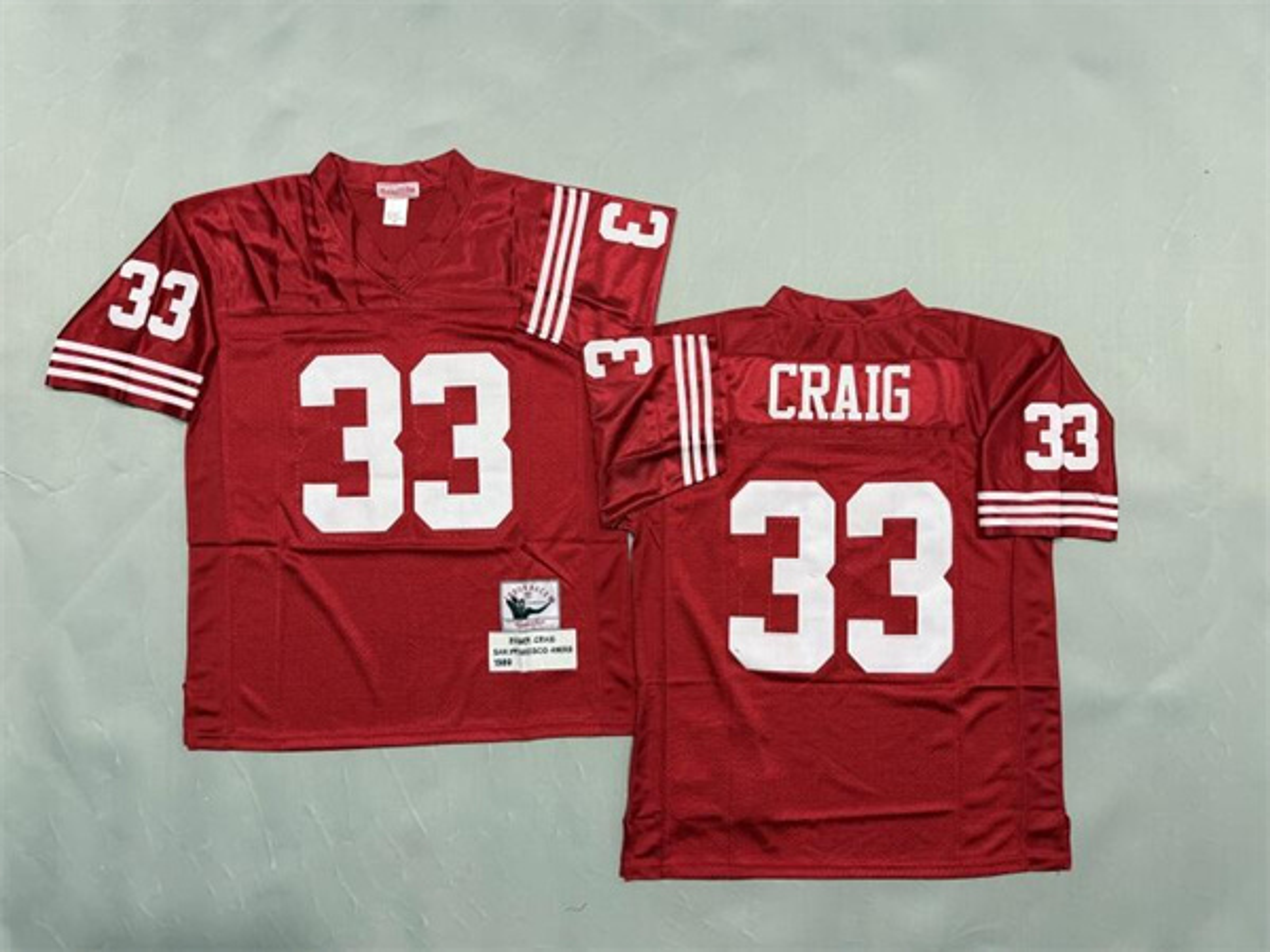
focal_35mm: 24
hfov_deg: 71.6
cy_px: 476
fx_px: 881
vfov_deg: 56.8
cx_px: 635
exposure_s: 1/50
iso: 250
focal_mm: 6.76
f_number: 1.78
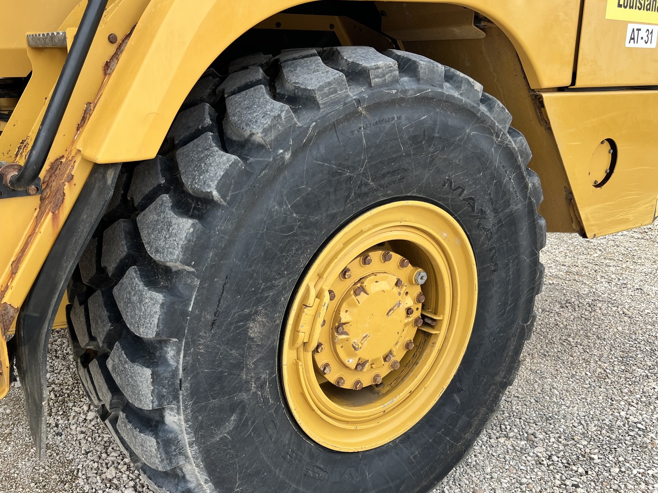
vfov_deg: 44.2
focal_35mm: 32
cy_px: 251
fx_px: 608
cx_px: 259
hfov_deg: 56.3
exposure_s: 1/840
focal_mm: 5.7
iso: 50
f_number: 1.5
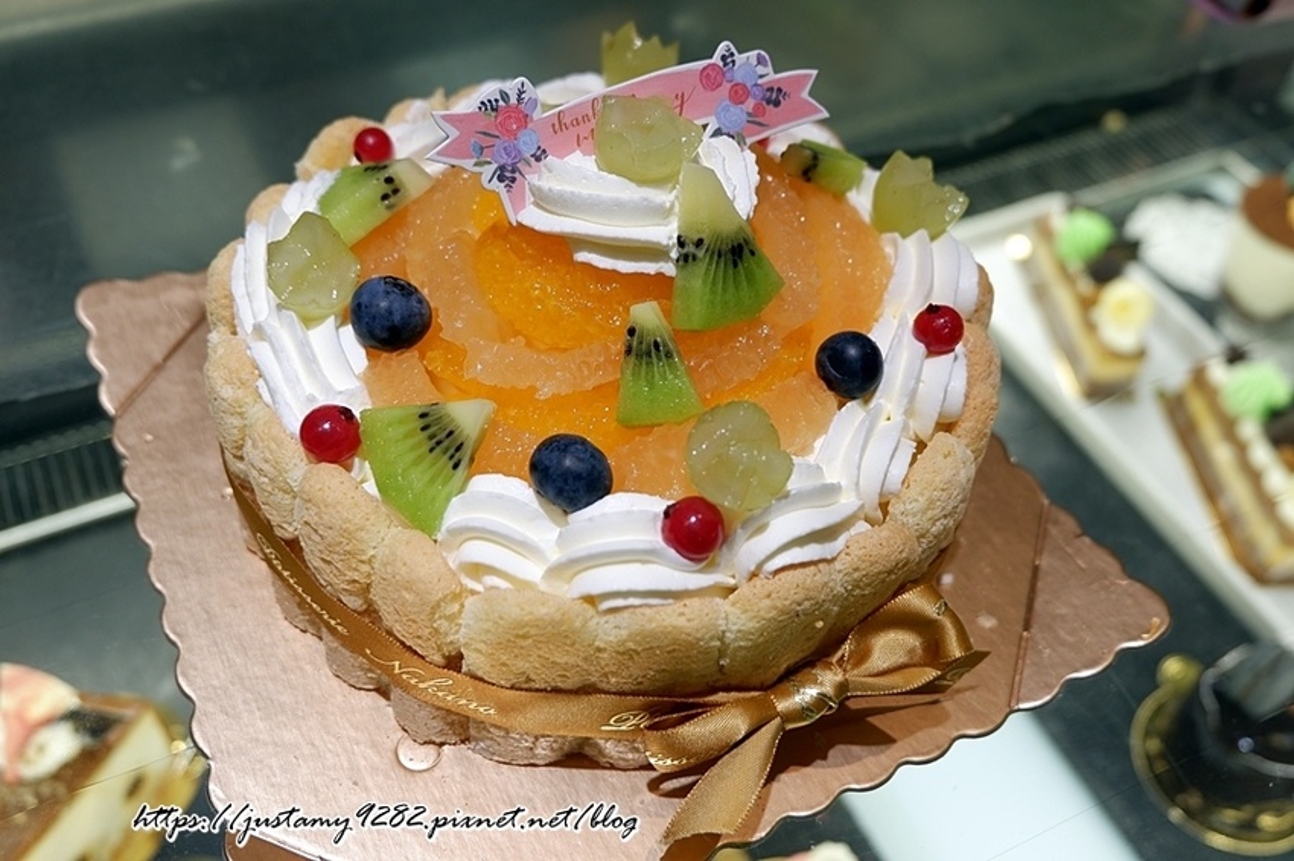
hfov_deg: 63.7
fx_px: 1042
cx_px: 647
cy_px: 430
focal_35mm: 29
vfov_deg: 44.9
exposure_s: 1/40
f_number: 3.8
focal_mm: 19.2
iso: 320
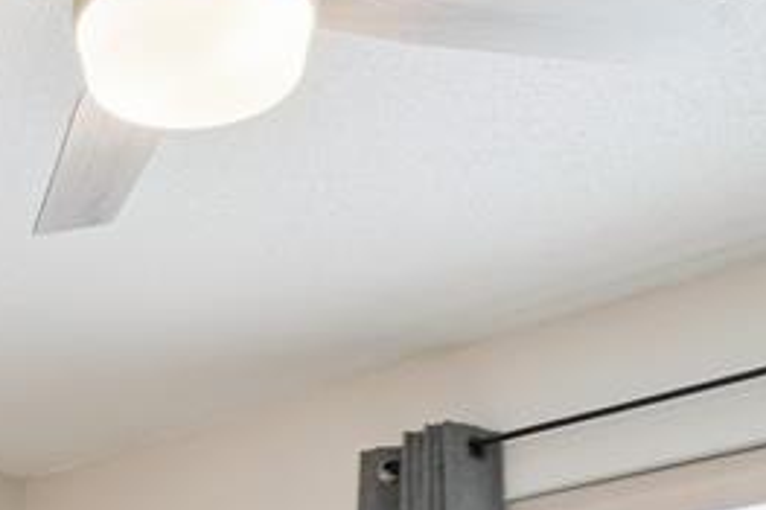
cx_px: -20
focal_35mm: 78
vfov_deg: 14.8
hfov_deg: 24.7
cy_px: 969
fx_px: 1659
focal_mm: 16
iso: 400
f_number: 10
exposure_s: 1/3.33
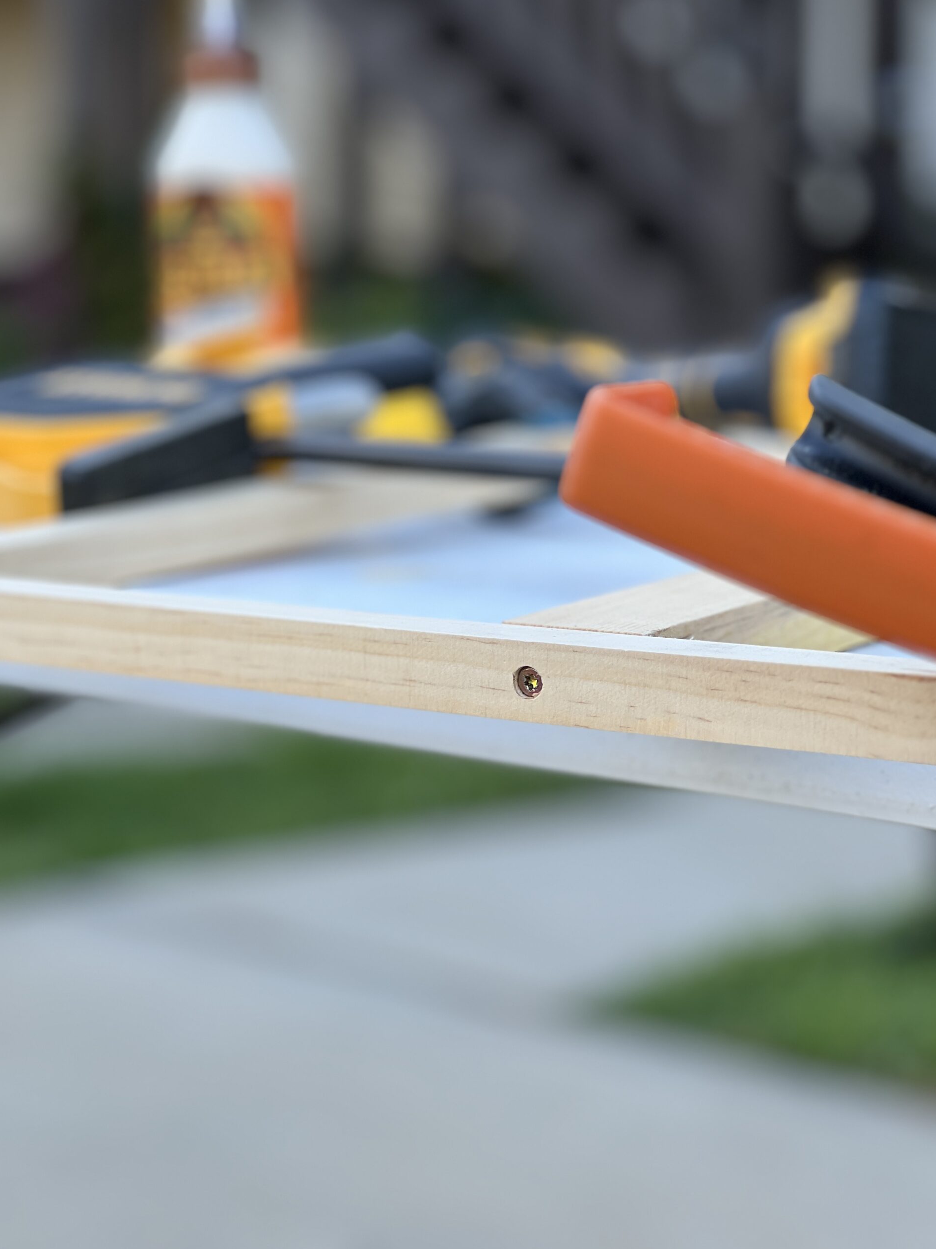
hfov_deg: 18.9
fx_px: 2812
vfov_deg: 25.0
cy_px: 622
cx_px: 473
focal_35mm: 78
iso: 20
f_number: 2.8
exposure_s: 1/121
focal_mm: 9
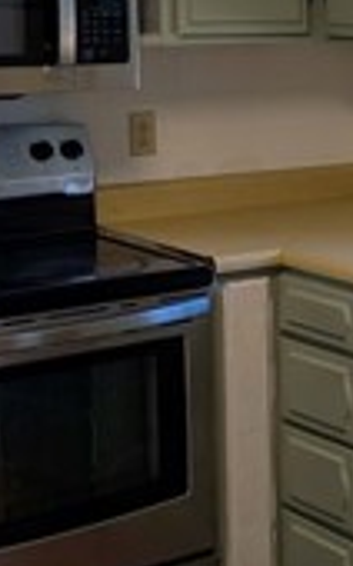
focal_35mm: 96
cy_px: 118
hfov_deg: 12.1
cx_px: 703
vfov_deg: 21.4
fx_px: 1480
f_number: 1.68
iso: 28
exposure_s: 1/108
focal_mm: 6.9
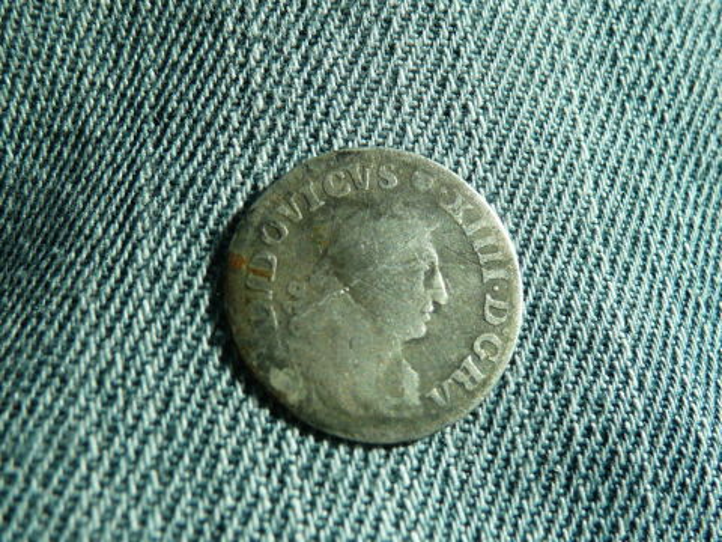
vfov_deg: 37.7
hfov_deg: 49.0
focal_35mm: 38
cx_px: 361
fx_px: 793
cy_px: 271
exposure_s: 1/640
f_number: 3.5
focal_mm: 5.2
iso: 100
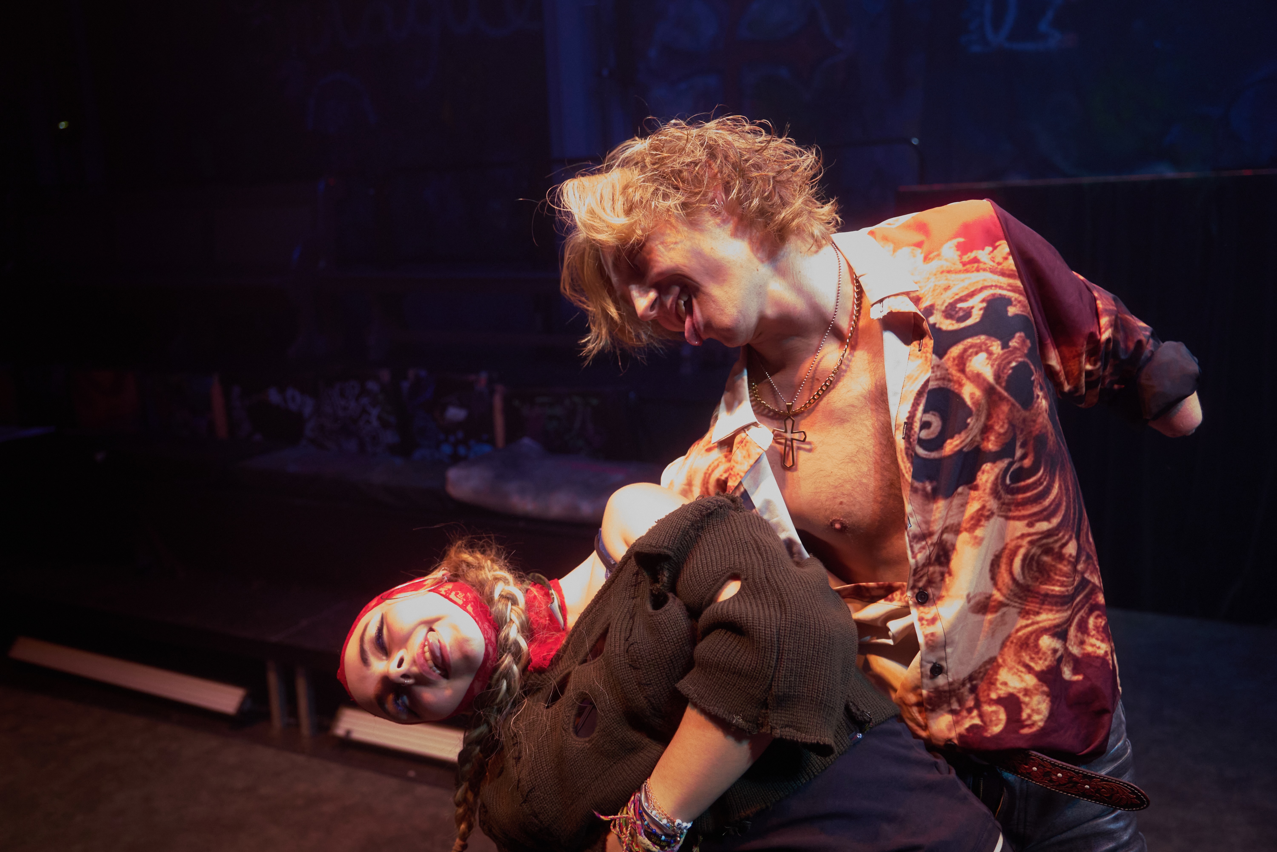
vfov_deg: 43.6
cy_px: 426
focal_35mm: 30
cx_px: 638
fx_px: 1064
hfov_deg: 61.9
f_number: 3.5
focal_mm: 30
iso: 25000
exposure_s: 1/200
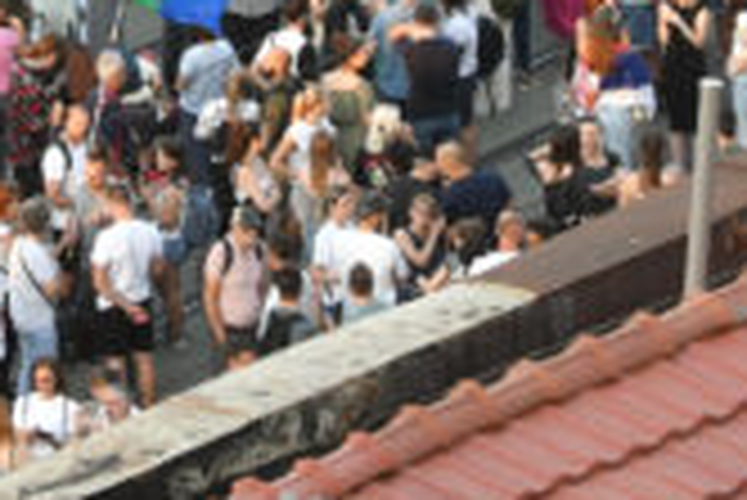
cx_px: -414
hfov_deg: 4.7
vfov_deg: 3.1
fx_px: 8972
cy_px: -1002
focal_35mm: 432
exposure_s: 1/125
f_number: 7.1
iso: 800
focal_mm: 70
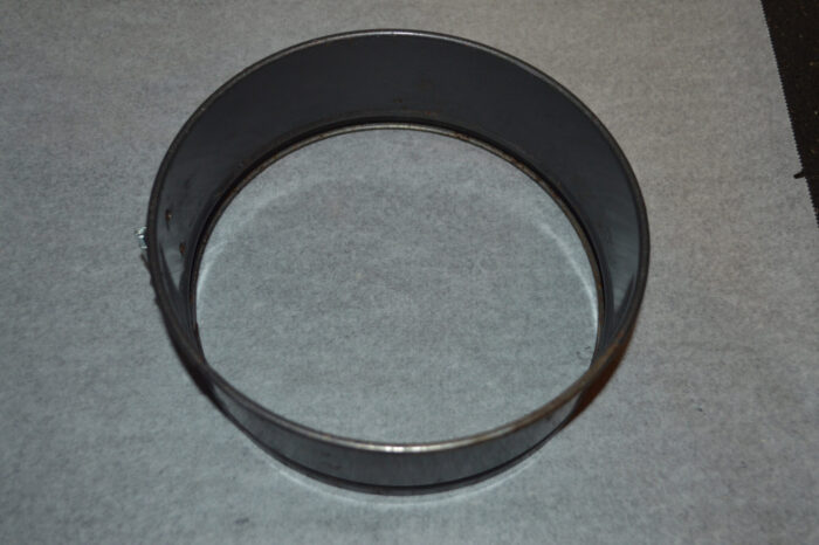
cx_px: 410
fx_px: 887
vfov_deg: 34.2
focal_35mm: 39
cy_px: 272
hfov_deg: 49.6
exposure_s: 1/60
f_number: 4.2
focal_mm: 26
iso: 400
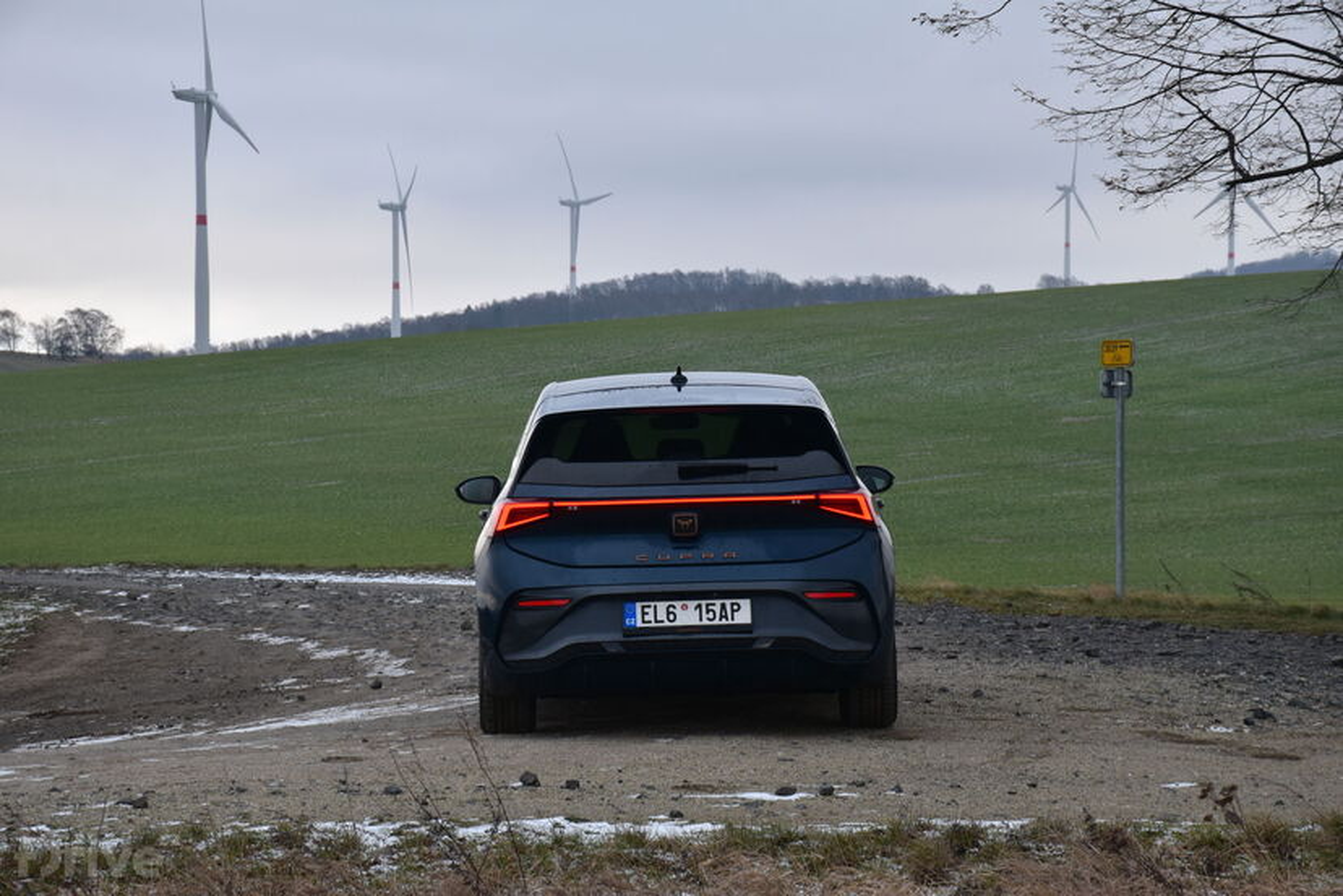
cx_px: 672
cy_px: 448
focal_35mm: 99
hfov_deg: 20.6
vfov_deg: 13.8
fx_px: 3693
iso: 400
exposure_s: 1/125
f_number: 9
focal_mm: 66
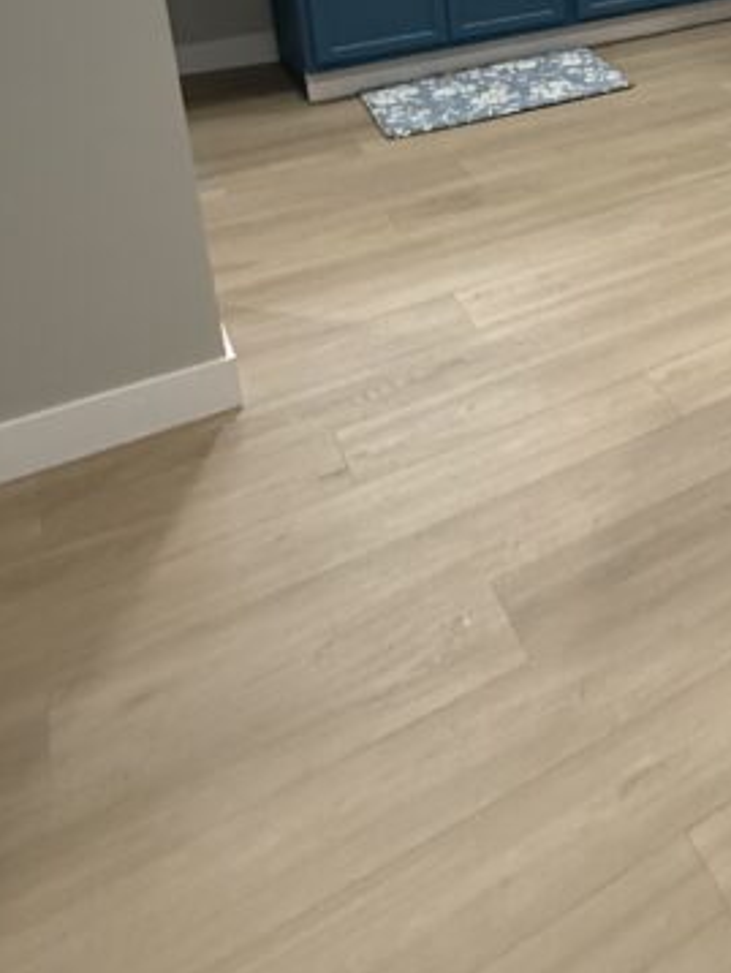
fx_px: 1125
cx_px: 932
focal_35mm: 40
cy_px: -24
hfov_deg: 29.5
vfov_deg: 40.3
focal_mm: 2.22
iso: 500
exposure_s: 1/120
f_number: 2.2
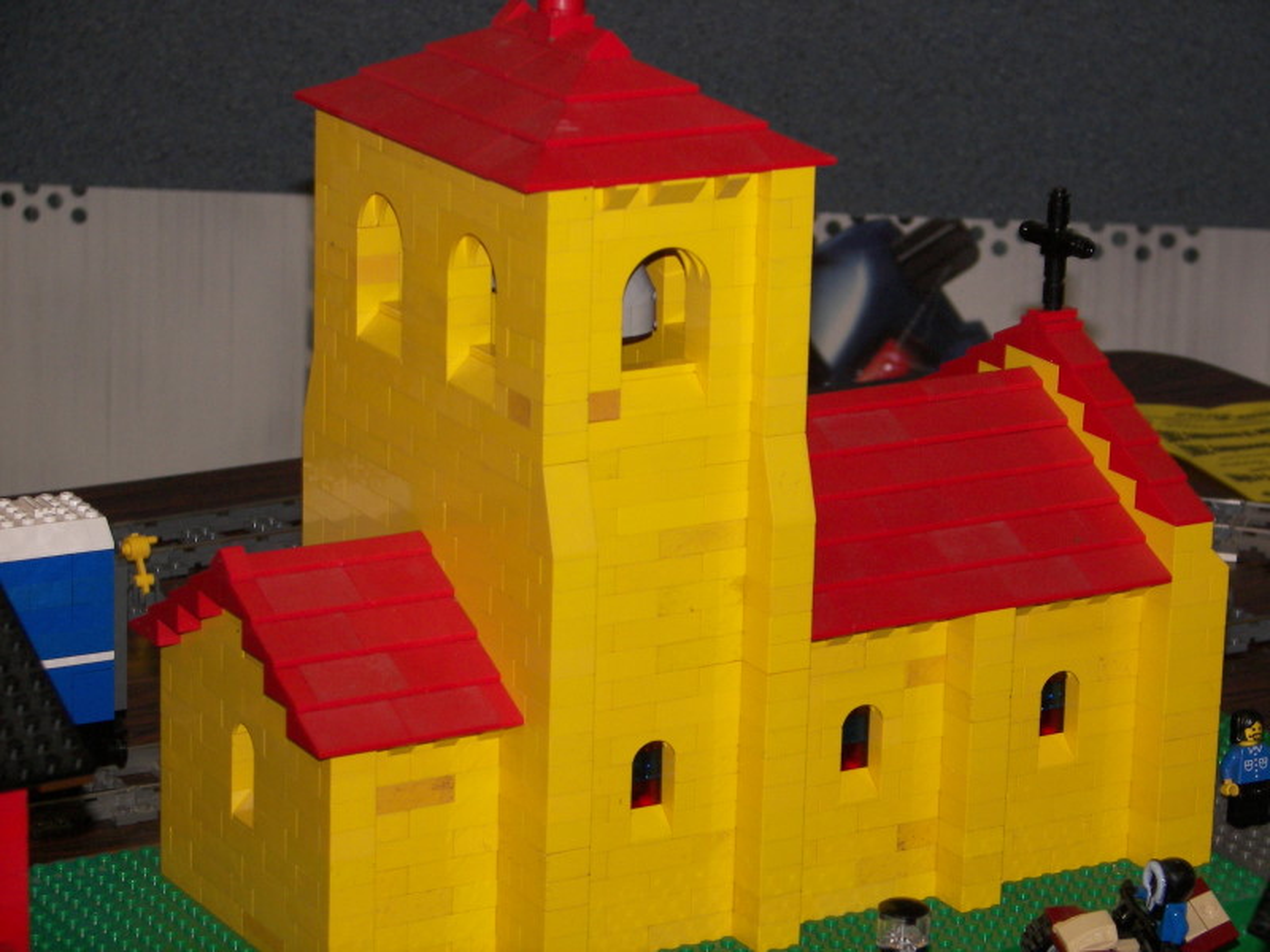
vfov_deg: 11.9
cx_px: 635
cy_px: 476
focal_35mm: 125
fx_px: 4586
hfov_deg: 15.8
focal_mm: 20.7
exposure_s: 1/40
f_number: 3.2
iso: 100
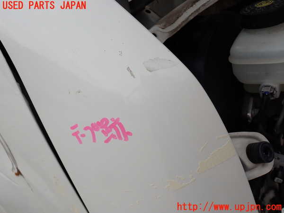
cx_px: 142
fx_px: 263
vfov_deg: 44.2
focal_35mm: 32
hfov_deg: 56.8
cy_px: 106
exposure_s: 1/125
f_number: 9
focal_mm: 5.79
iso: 100
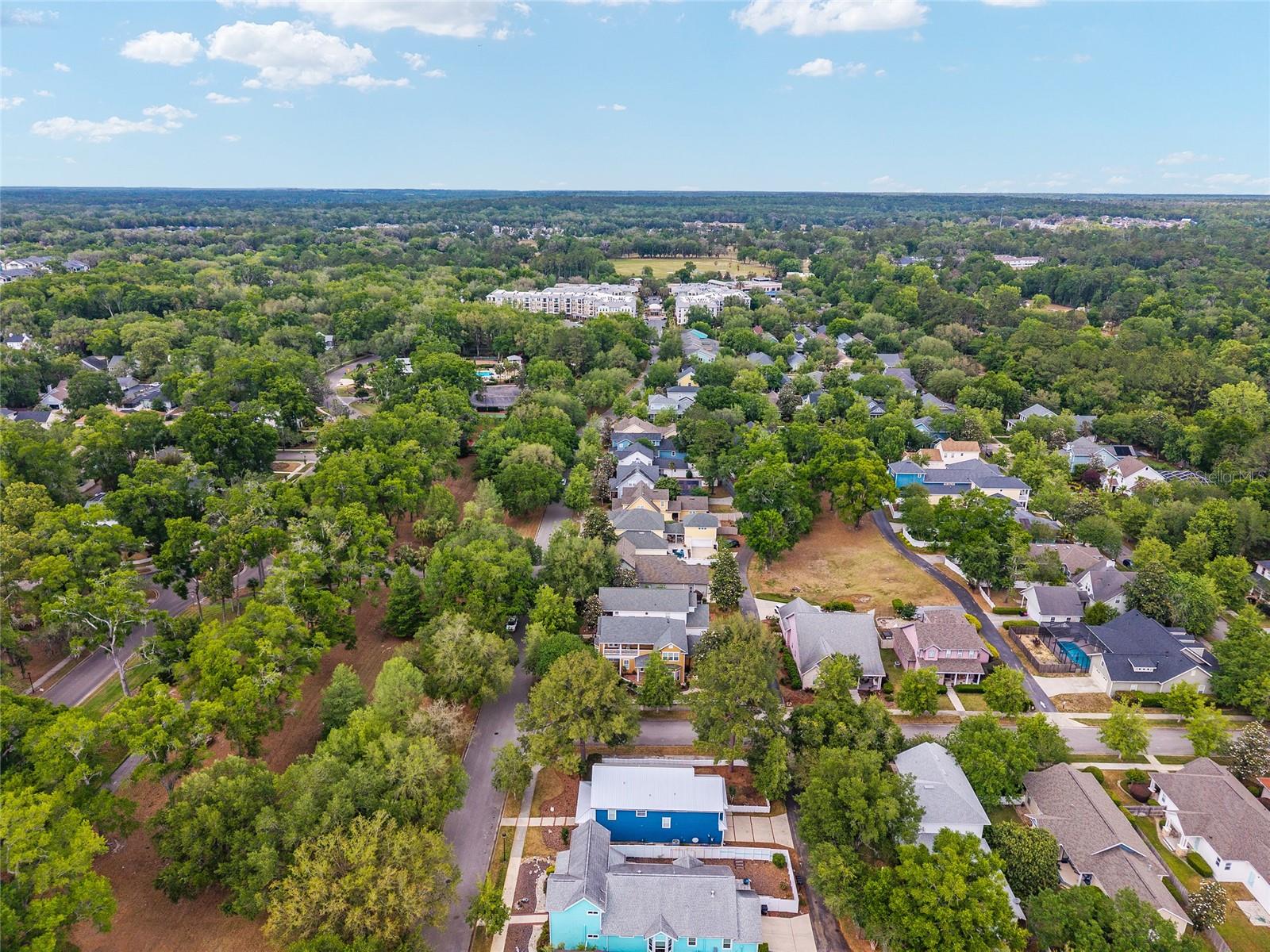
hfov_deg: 71.6
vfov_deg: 56.8
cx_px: 635
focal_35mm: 24
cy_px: 476
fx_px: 881
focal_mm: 8.67
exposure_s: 1/3000
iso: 230
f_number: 1.8
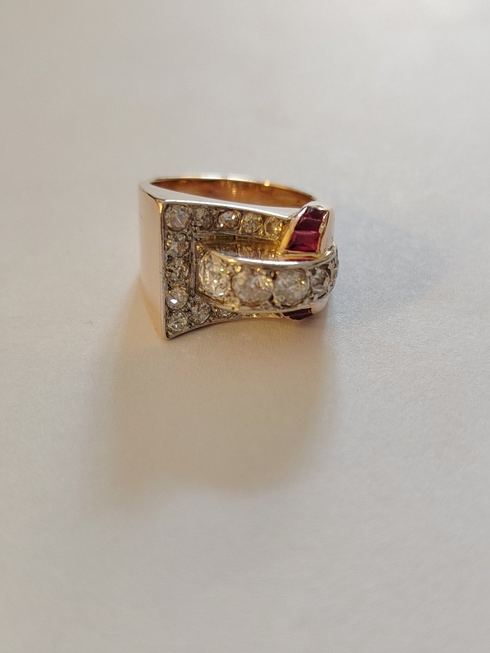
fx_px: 793
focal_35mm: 42
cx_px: 245
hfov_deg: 34.3
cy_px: 326
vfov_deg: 44.8
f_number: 1.75
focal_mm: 5.25
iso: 625
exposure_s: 1/33.3
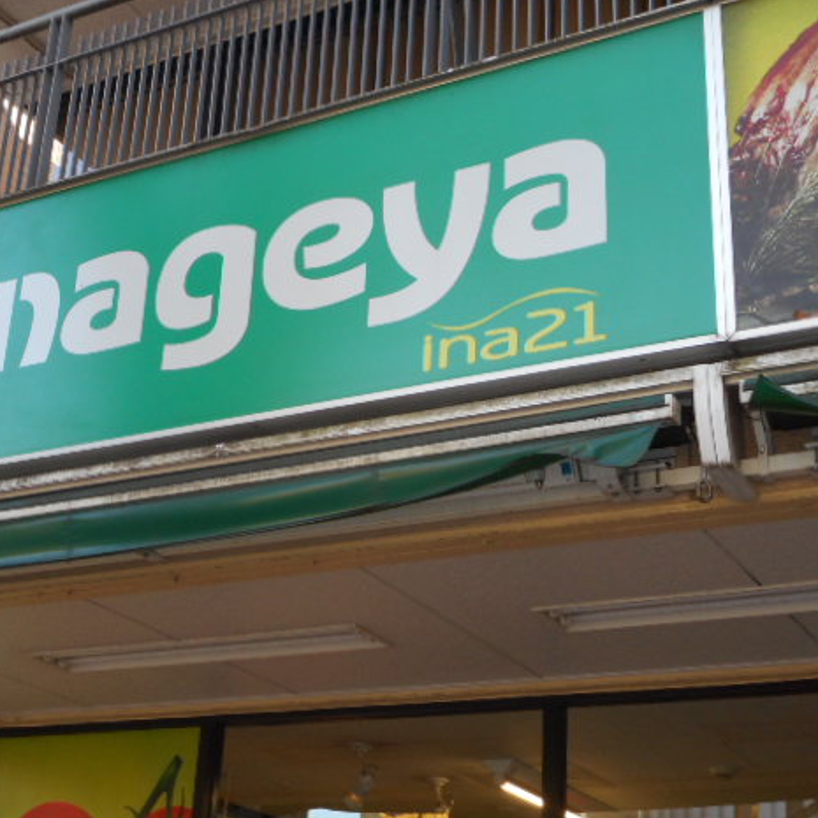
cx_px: 285
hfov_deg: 27.6
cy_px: 398
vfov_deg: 27.7
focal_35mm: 62
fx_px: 1658
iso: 200
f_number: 4.9
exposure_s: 1/60
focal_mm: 9.1
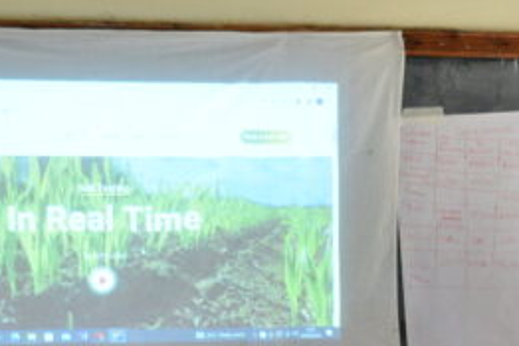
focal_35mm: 199
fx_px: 2870
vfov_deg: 6.8
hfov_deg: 10.1
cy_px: 453
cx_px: 683
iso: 1250
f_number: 4.5
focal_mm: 34
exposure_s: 1/50
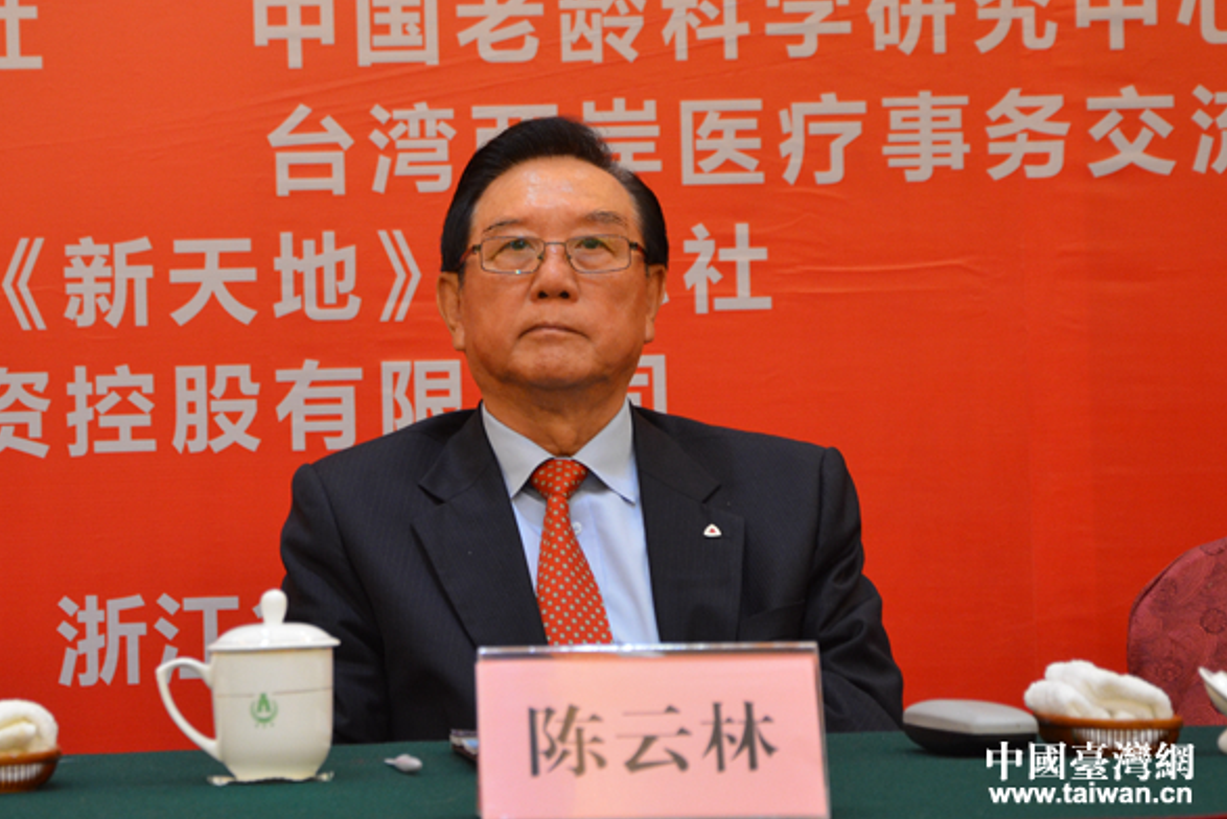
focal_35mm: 95
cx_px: 615
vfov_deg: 14.4
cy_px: 416
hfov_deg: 21.4
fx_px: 3239
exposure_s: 1/30
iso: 800
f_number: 5.3
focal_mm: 62
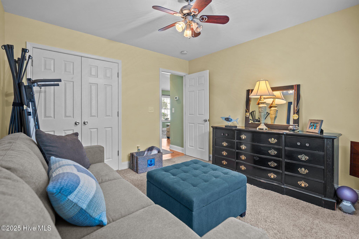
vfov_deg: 73.7
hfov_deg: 96.7
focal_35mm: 16
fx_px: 160
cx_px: 180
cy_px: 120
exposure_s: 1/3
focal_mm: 16
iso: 500
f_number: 4
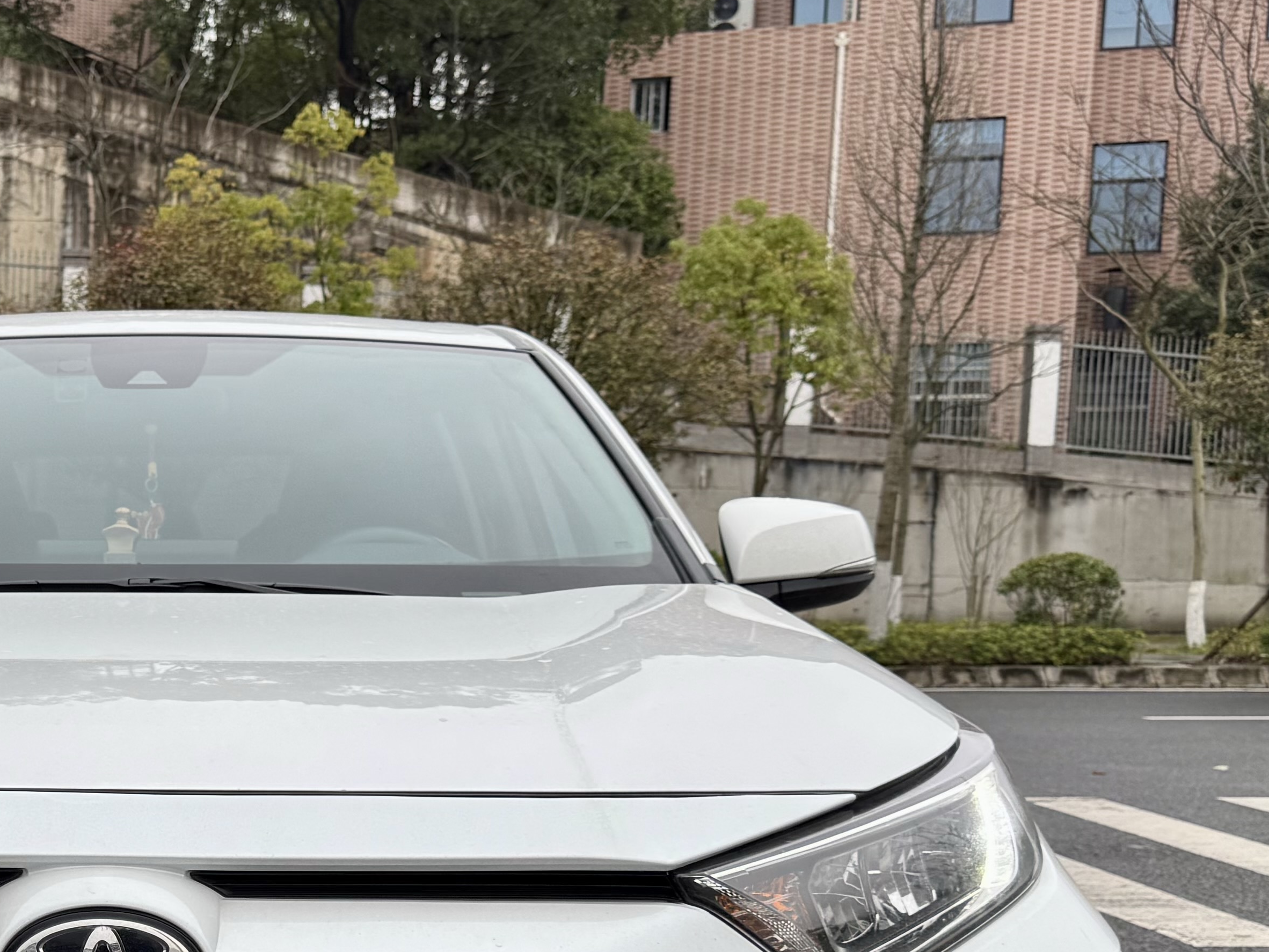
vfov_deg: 24.8
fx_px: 2126
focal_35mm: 58
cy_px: 765
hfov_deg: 31.4
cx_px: 83
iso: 80
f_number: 1.78
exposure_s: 1/522
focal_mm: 6.76
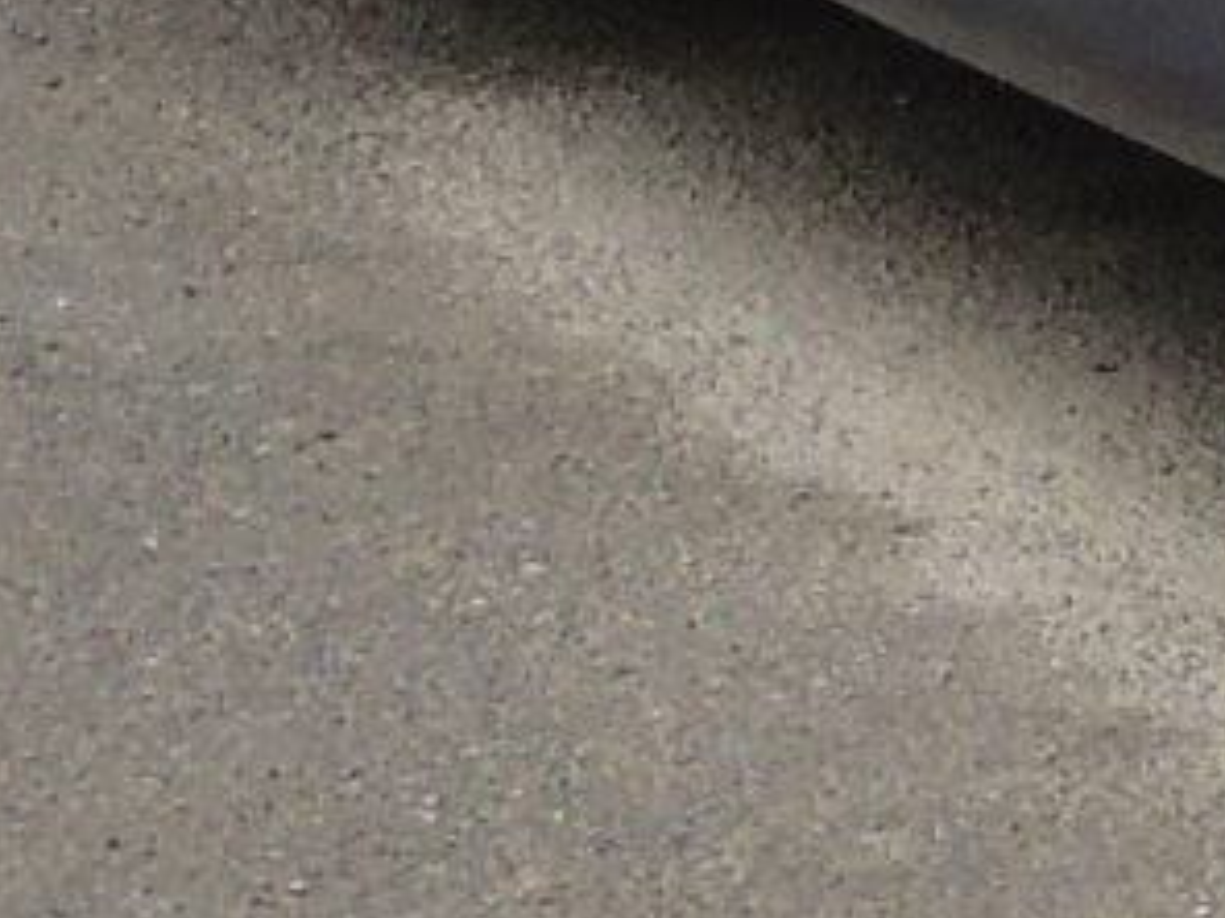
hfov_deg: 3.4
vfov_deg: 2.6
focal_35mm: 574
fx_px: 20313
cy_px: -1497
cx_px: 3303
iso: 125
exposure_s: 1/100
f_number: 4
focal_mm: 15.1
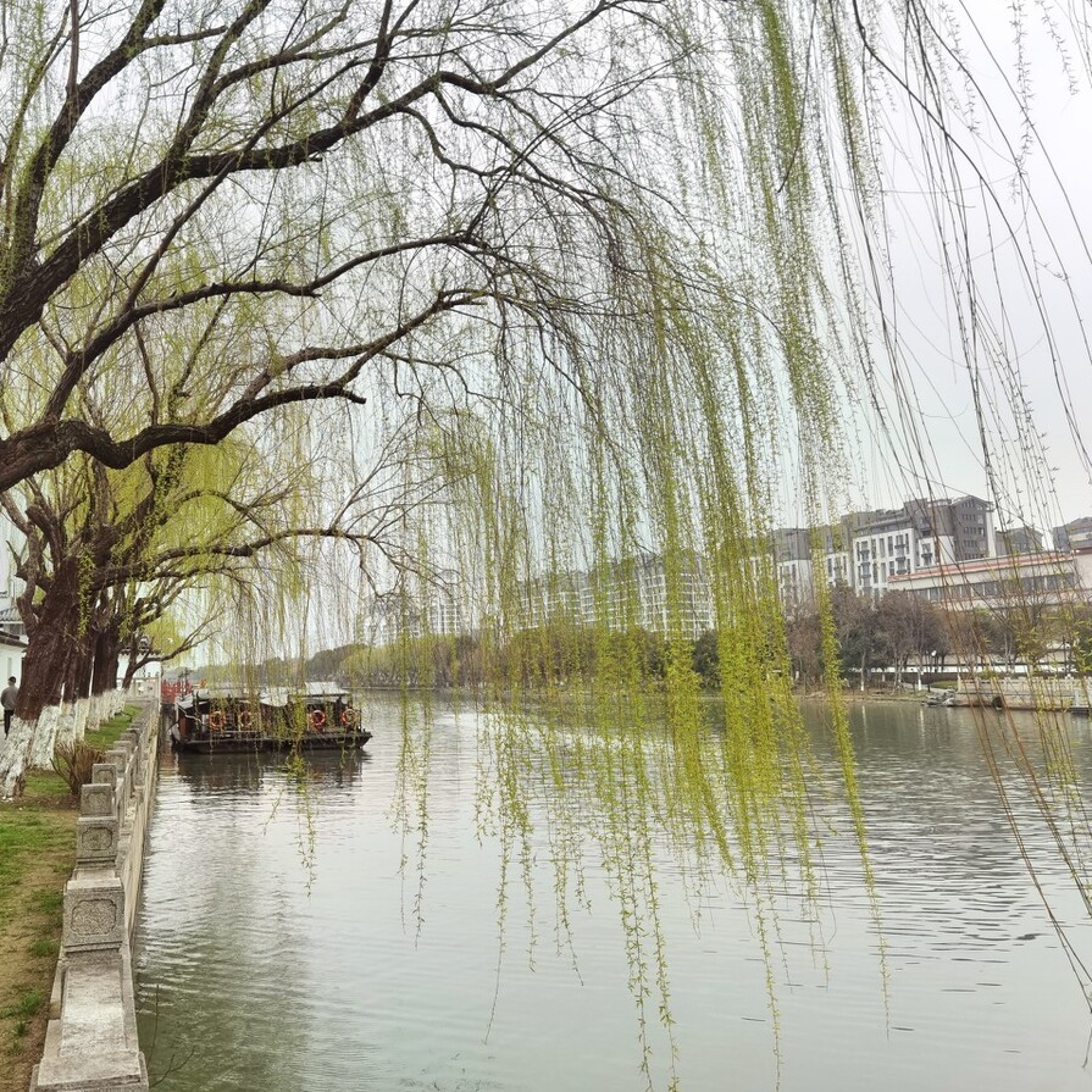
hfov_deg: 50.5
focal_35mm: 32
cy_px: 544
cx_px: 399
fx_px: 1142
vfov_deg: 51.1
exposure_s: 1/627
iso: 50
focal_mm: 6.71
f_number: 1.9
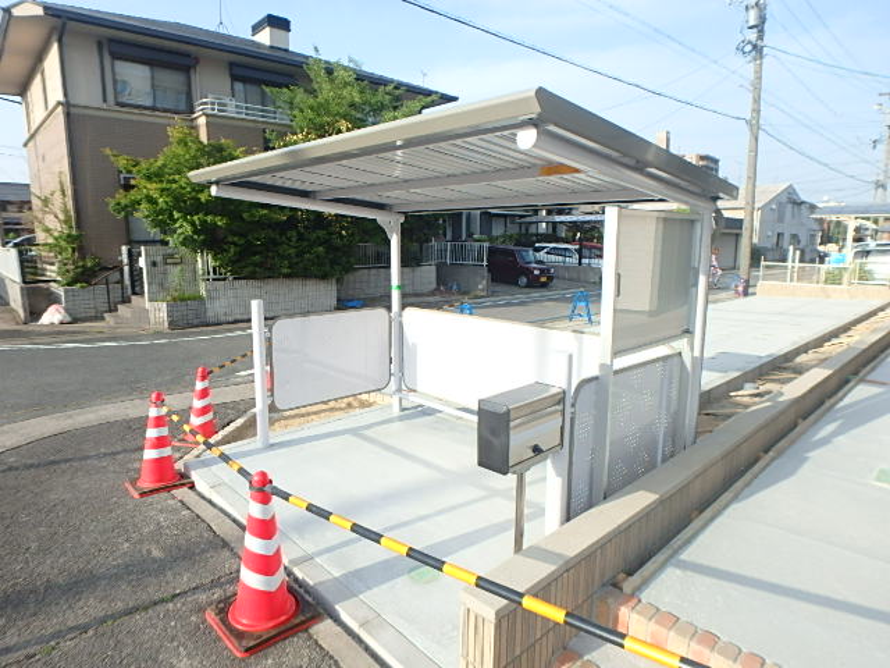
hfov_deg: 79.0
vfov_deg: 63.4
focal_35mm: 21
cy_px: 334
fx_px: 540
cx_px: 445
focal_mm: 3.7
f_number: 3.5
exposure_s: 1/500
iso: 125
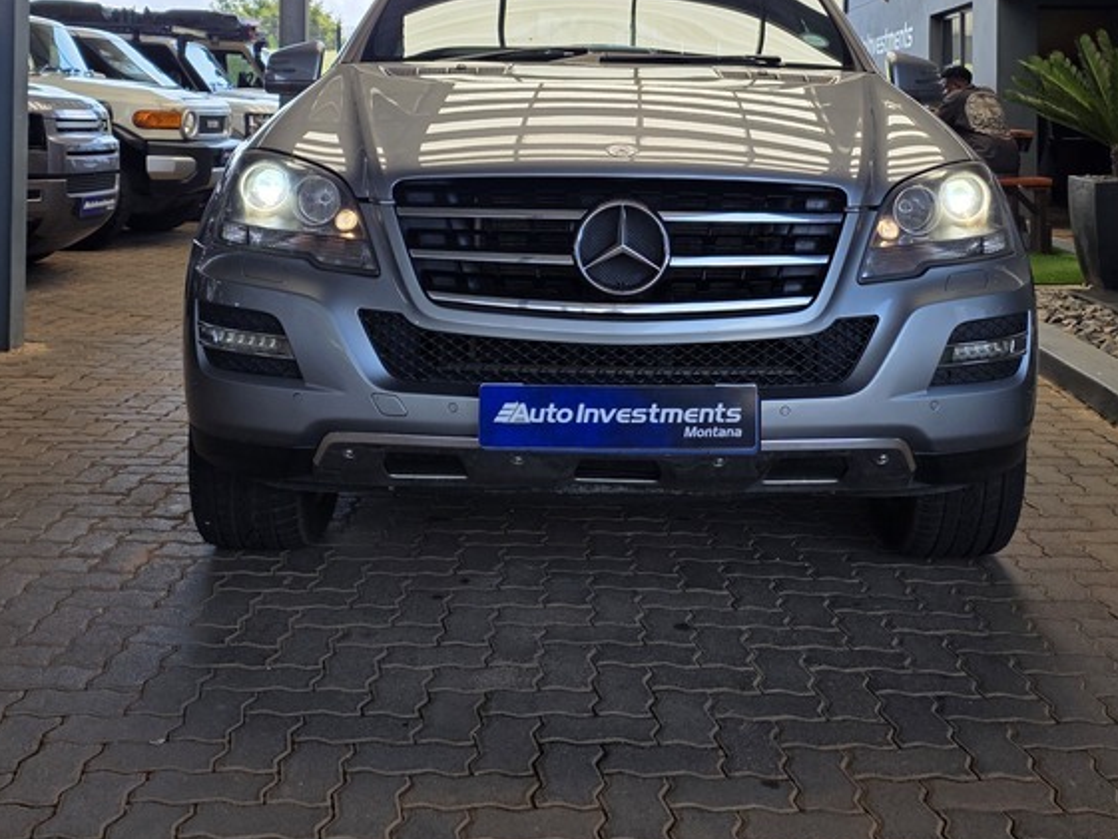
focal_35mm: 42
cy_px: 100
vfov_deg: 32.8
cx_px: 628
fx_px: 1357
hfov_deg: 44.7
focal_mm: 6.25
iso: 80
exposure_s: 1/2105
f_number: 1.7
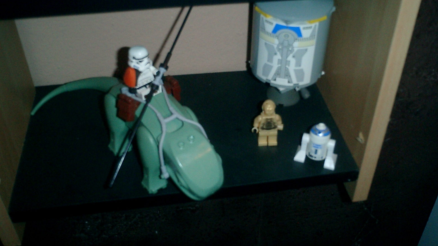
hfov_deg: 50.5
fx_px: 464
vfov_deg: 29.6
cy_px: 102
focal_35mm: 40
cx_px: 220
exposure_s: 1/30
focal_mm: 7.5
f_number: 3.2
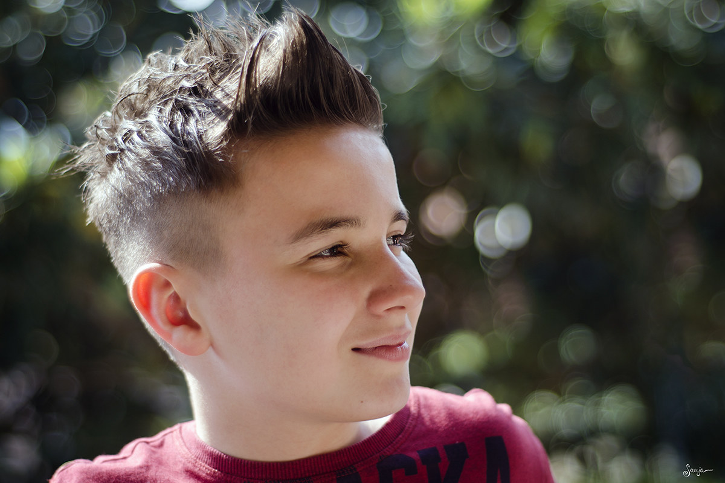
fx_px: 1510
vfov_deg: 18.2
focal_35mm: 75
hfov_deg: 27.0
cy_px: 242
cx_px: 362
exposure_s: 1/800
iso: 100
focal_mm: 50
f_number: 1.8
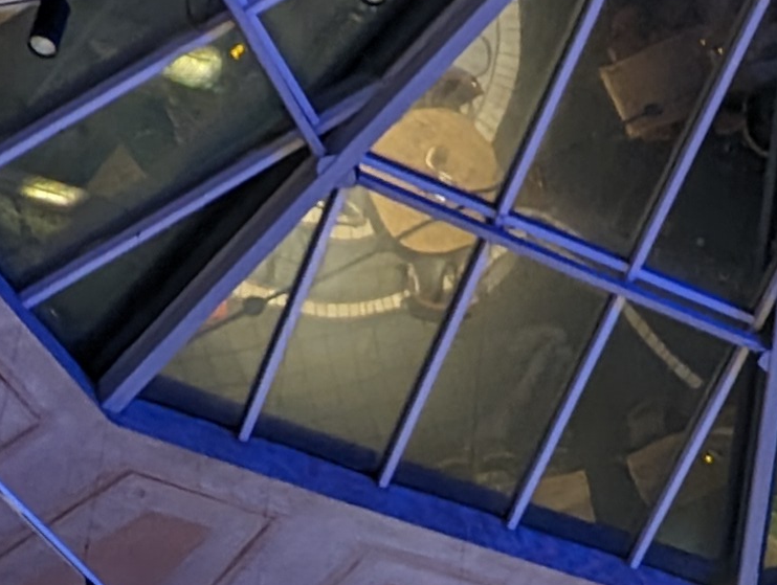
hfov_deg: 21.2
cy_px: 817
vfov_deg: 15.8
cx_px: 840
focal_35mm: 88
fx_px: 1978
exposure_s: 1/8.03
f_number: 2.2
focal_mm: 2.35
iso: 79
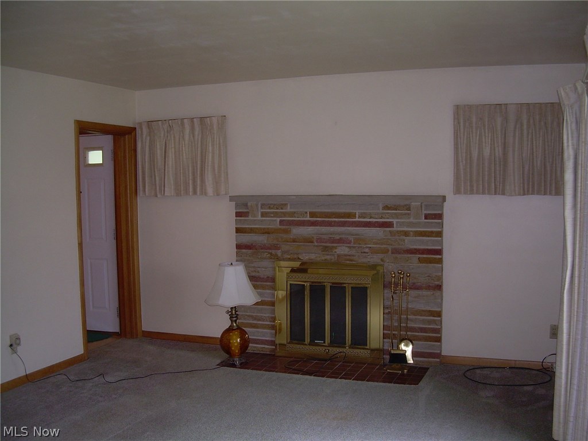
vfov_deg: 37.7
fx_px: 645
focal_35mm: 38
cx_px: 294
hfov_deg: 49.0
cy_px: 220
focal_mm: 6.3
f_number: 2.8
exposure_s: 1/60
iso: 77
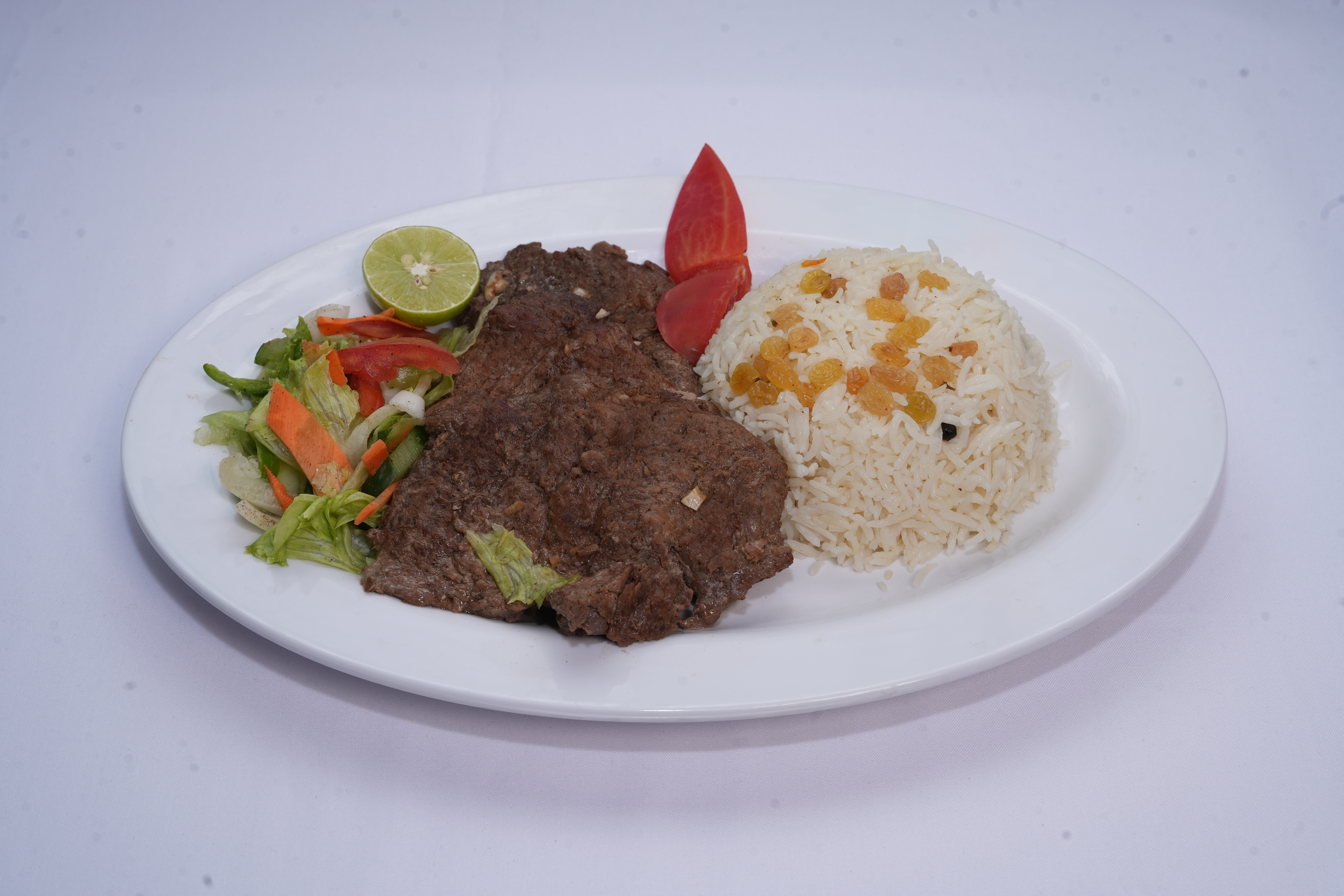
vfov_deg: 27.0
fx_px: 1867
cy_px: 448
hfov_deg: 39.6
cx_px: 672
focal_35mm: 50
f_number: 10
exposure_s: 1/100
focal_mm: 50
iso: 250
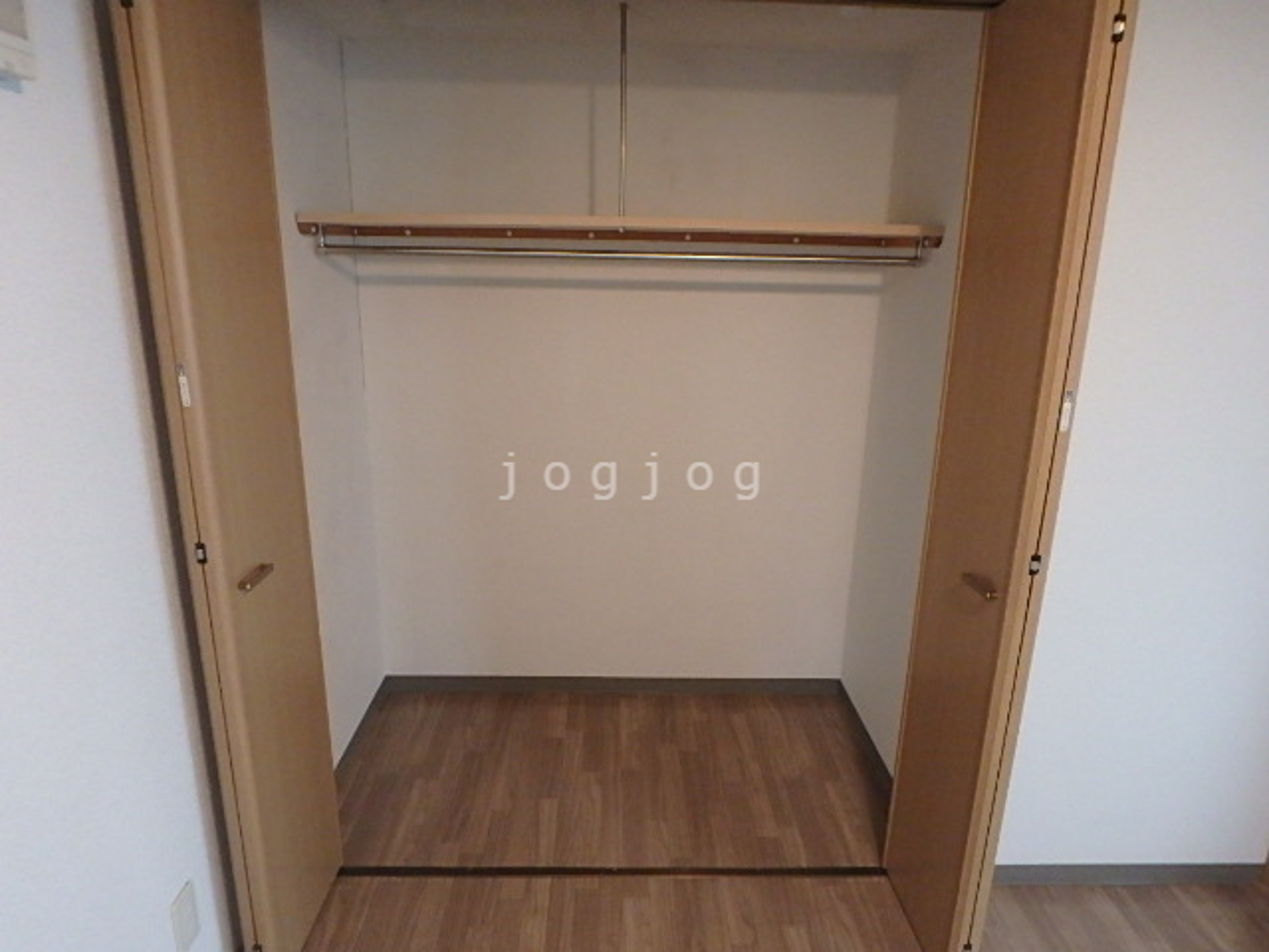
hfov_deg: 79.0
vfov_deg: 63.4
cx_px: 634
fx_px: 770
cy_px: 476
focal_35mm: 21
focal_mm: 3.7
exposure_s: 1/25
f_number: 3.5
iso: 800
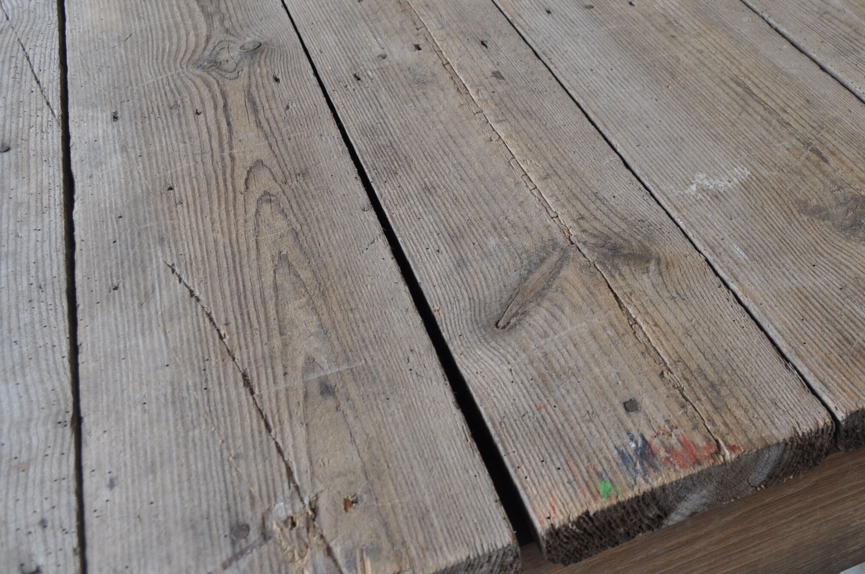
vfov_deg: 31.1
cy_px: 265
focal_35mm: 43
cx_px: 672
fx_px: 1032
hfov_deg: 43.7
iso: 280
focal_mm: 18
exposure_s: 1/125
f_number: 5.6
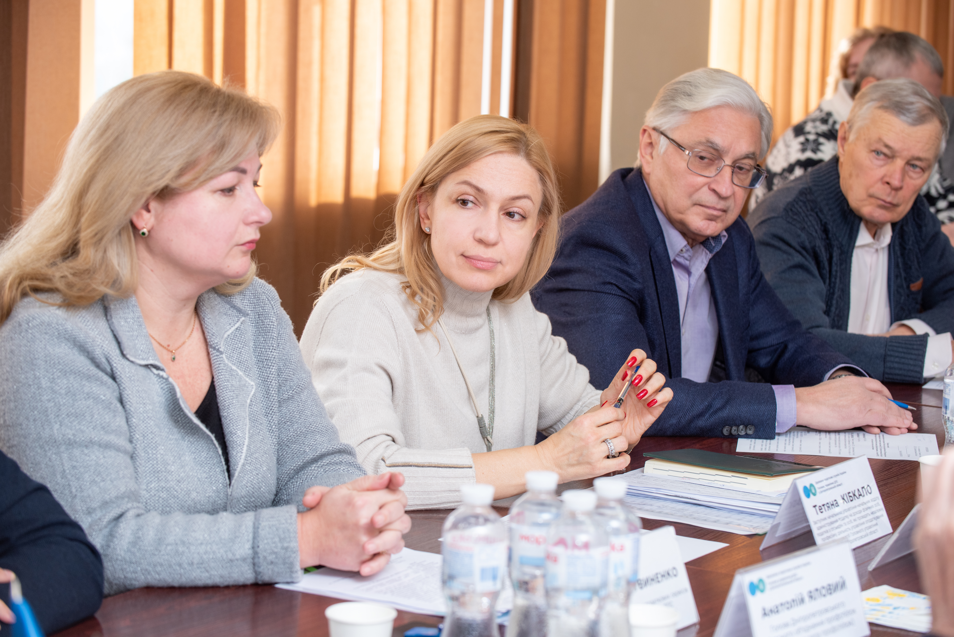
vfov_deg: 14.4
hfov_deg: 21.5
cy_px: 318
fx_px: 2518
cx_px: 477
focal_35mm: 95
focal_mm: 95
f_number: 5.6
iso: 400
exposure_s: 1/100
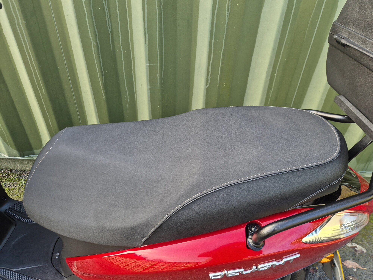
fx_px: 248
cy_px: 140
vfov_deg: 58.9
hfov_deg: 73.9
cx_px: 186
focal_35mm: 23
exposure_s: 1/180
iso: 80
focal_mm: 5.4
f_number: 1.8
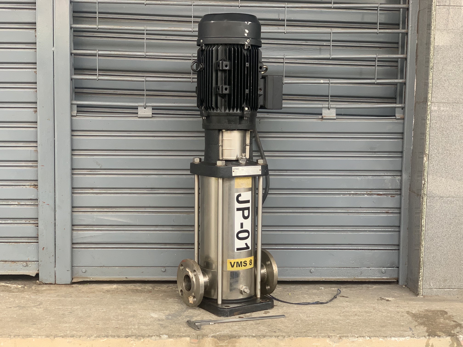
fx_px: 696
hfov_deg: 36.8
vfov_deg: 28.0
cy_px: 174
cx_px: 232
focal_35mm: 52
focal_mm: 6
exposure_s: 1/122
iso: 100
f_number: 2.4
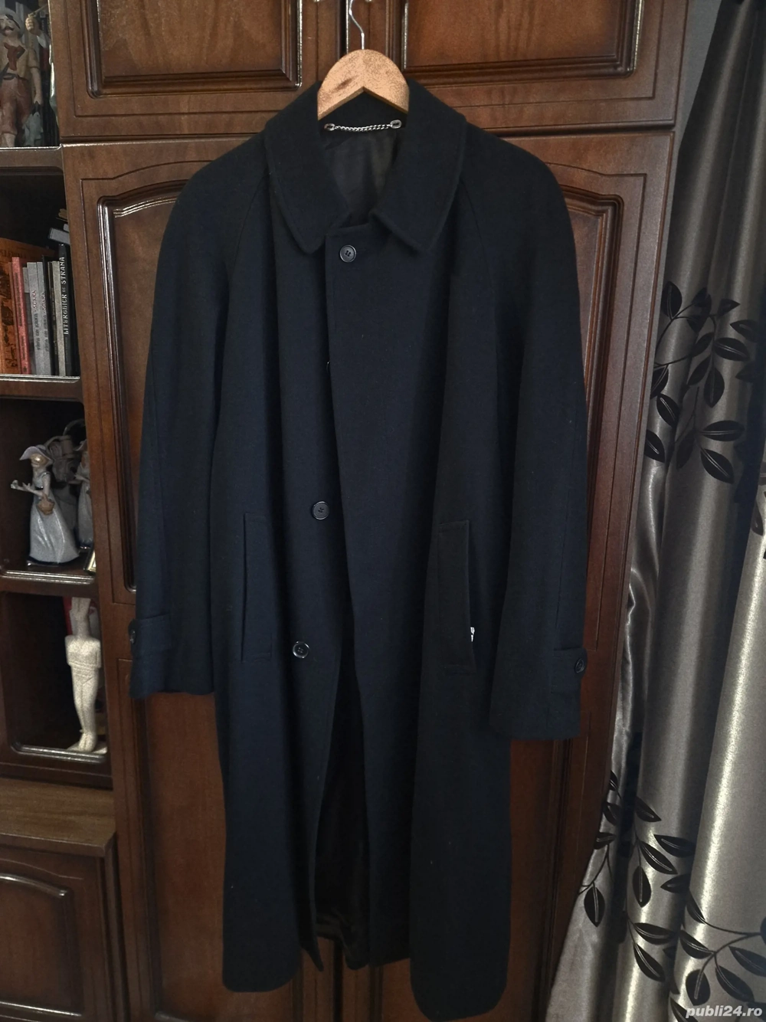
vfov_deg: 73.9
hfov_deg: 58.9
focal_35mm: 23
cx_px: 383
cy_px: 511
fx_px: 679
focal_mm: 5.4
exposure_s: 1/25
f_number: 1.8
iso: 1000
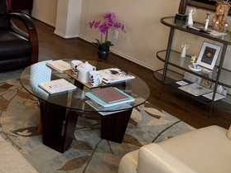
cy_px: 46
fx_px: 367
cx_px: 72
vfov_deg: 26.3
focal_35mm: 55
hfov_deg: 34.5
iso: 200
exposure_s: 1/60
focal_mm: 6.76
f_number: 1.78
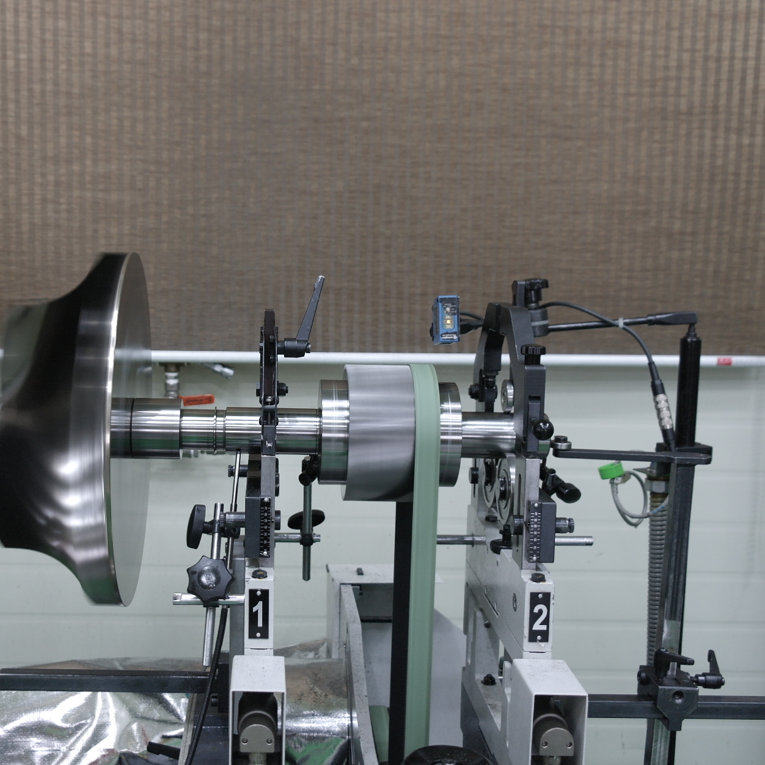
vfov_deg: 39.2
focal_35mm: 43
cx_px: 258
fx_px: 1075
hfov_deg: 38.7
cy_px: 379
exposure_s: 1/40
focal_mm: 22
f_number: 4
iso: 250
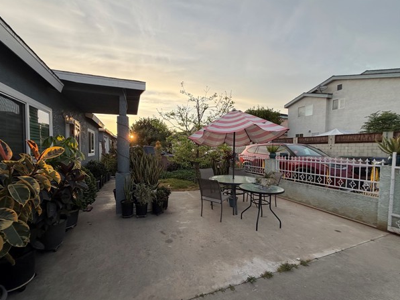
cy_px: 157
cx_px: 188
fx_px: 173
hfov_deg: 98.0
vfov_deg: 81.7
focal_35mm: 15
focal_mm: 2.22
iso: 50
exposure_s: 1/502
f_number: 2.2
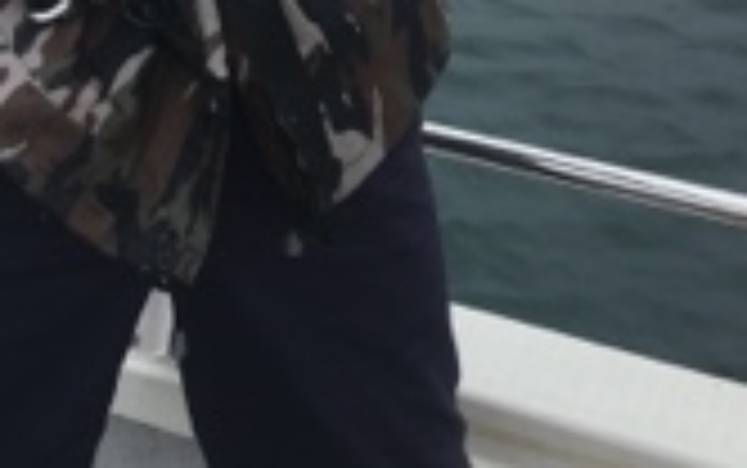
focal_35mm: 74
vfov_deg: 14.9
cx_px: 288
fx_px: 1508
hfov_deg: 27.7
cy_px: -423
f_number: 2.2
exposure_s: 1/553
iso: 25
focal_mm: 4.15
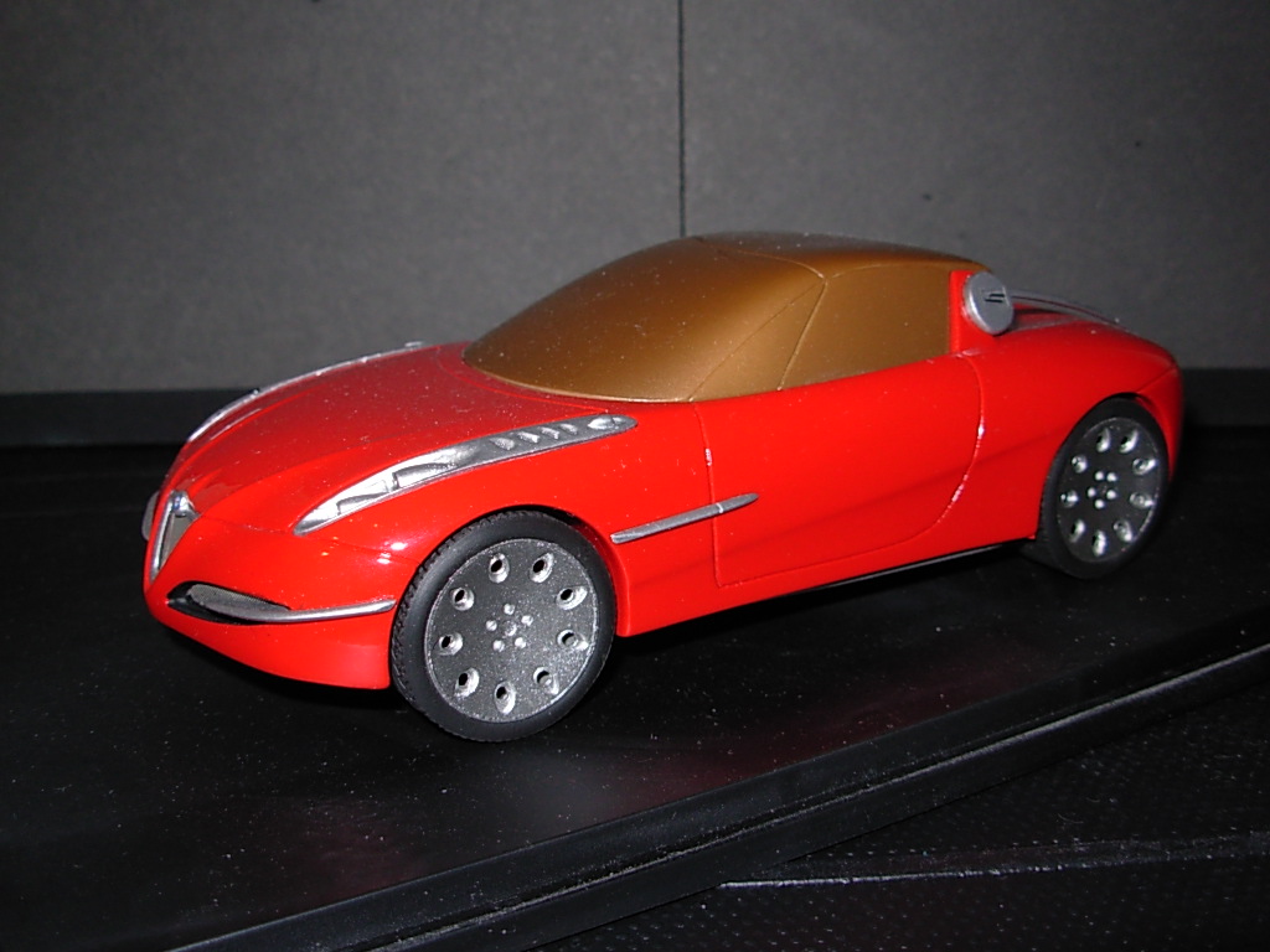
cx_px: 635
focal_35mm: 38
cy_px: 476
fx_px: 1394
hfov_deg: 49.0
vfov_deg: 37.7
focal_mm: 6.3
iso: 50
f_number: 2.9
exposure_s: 1/32
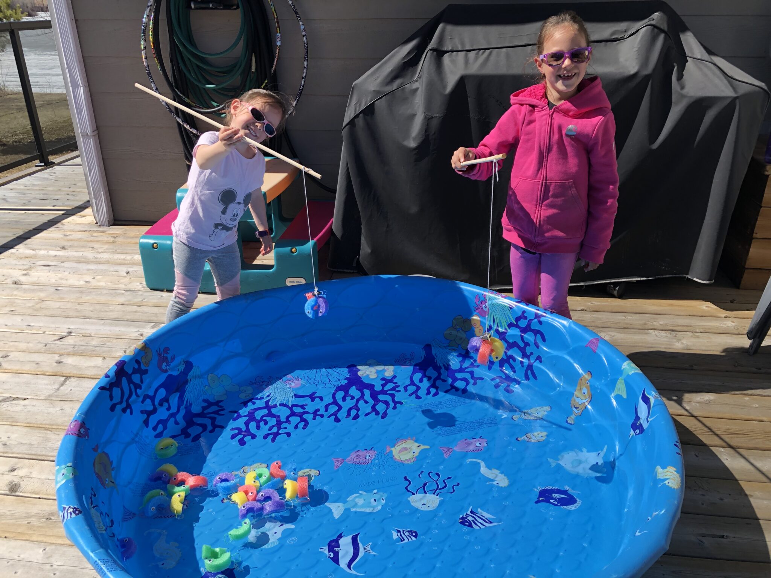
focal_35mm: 28
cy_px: 289
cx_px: 386
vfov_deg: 49.7
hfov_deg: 63.4
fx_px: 624
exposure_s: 1/1675
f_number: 1.8
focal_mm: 3.99
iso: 20
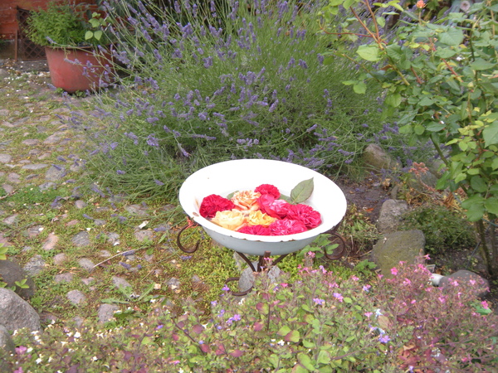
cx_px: 249
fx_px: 504
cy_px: 186
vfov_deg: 40.7
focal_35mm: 35
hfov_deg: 52.6
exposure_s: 1/97.6
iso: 64
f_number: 3.8
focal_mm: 5.9
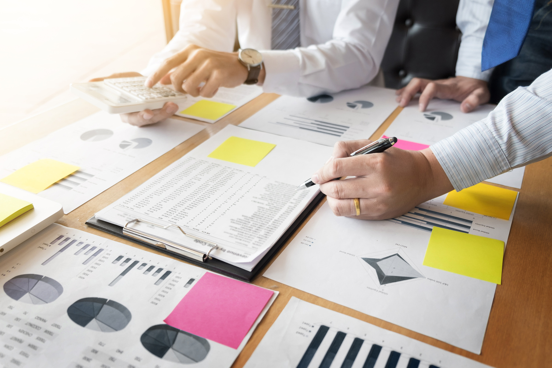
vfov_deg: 42.3
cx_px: 276
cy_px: 184
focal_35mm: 31
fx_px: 475
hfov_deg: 60.3
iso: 500
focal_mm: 20.5
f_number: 3.2
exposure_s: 1/100
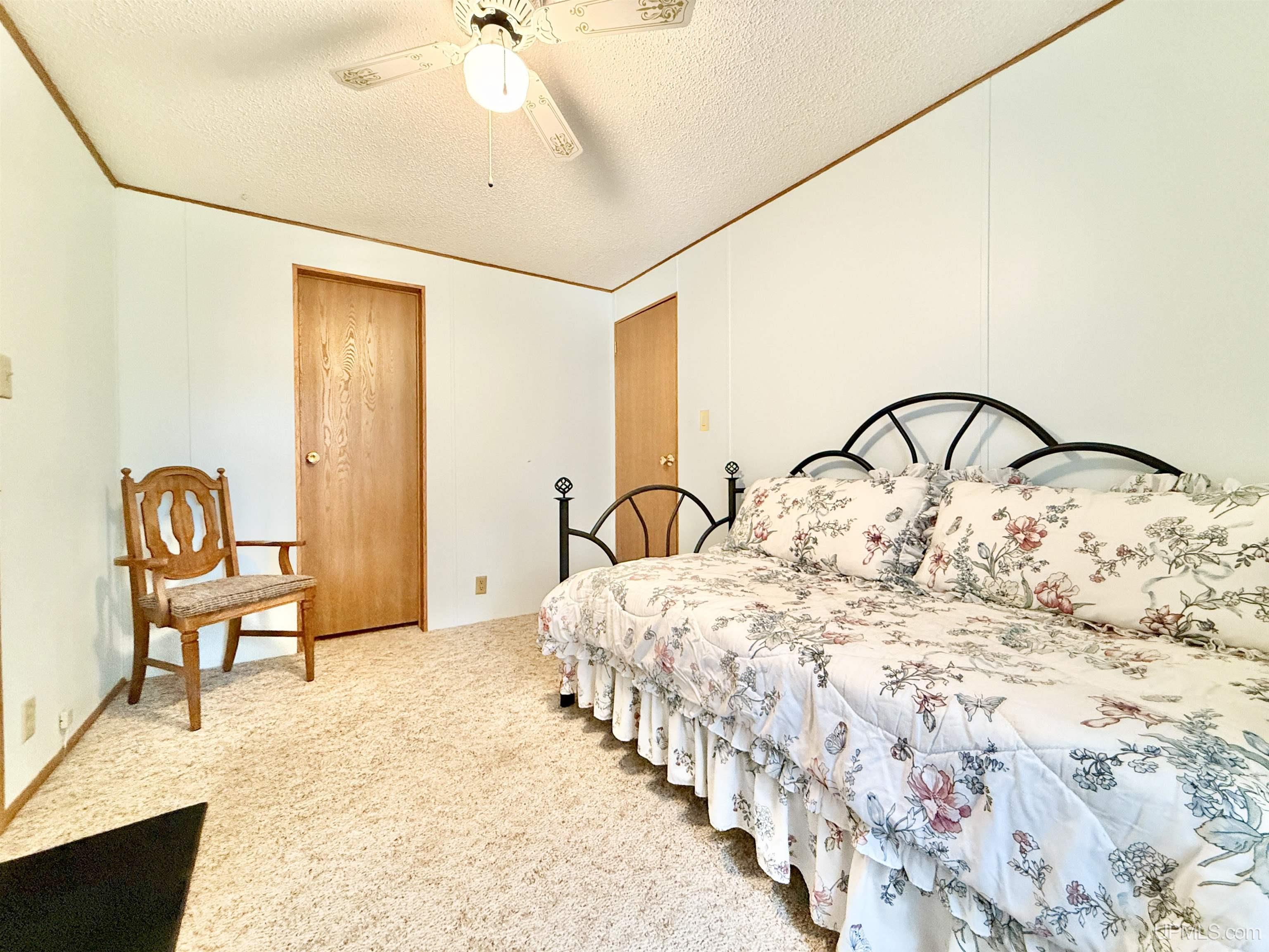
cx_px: 634
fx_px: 513
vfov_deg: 85.7
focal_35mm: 14
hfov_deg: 102.1
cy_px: 476
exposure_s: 1/60
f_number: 2.2
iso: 500
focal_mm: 2.22
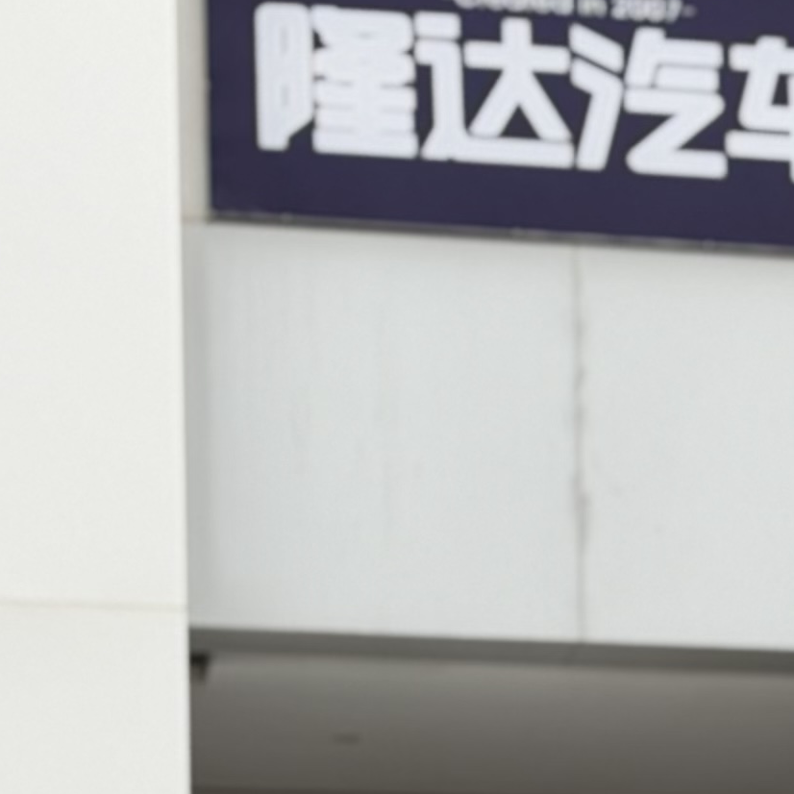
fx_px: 5372
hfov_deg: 8.2
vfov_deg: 8.2
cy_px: 1351
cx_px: 1374
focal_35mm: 207
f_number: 1.78
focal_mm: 6.76
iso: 64
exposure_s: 1/381
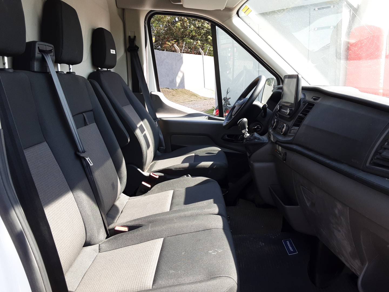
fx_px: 315
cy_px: 146
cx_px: 194
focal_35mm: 28
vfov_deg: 49.7
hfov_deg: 63.4
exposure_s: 1/198
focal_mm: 2.9
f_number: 1.9
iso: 40
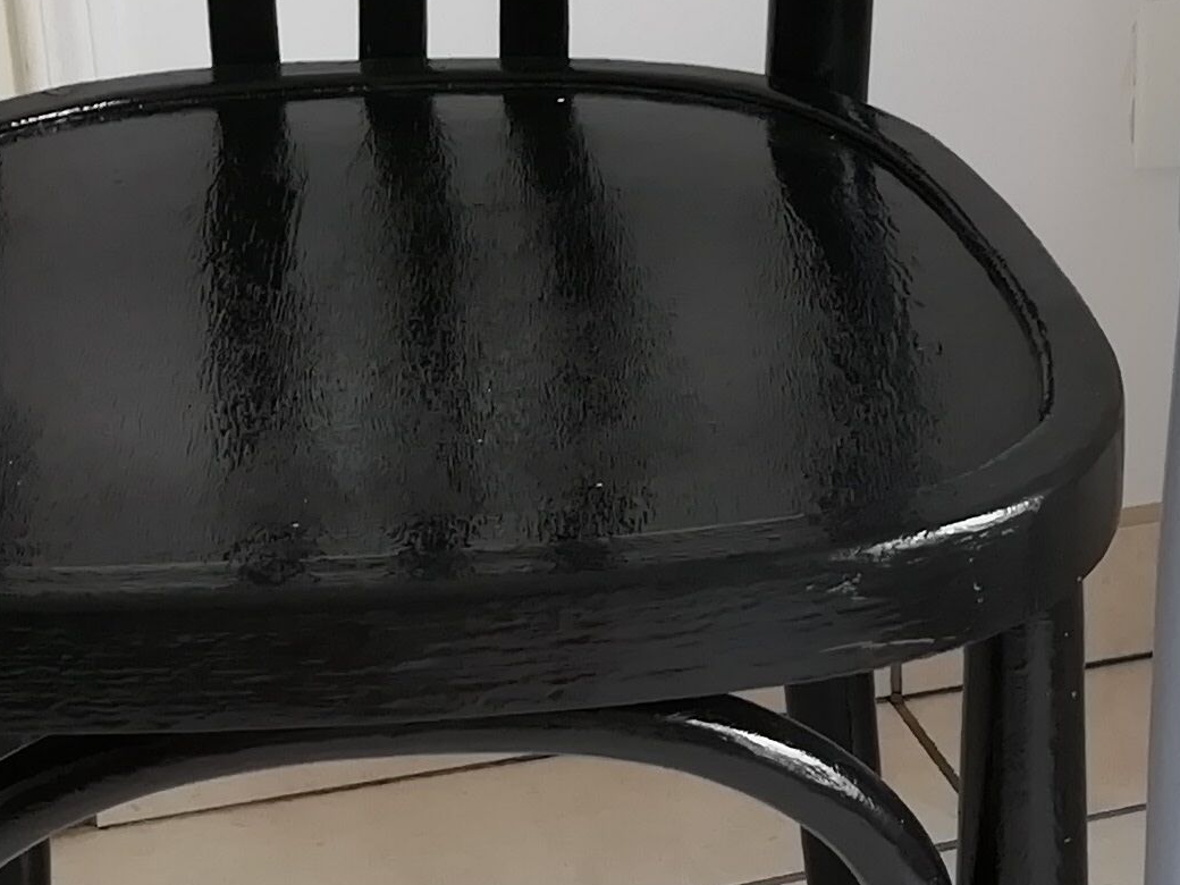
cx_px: 992
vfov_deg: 14.2
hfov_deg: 18.7
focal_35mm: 104
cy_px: 412
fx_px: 3545
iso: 50
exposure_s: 1/50
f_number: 2.2
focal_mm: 3.21
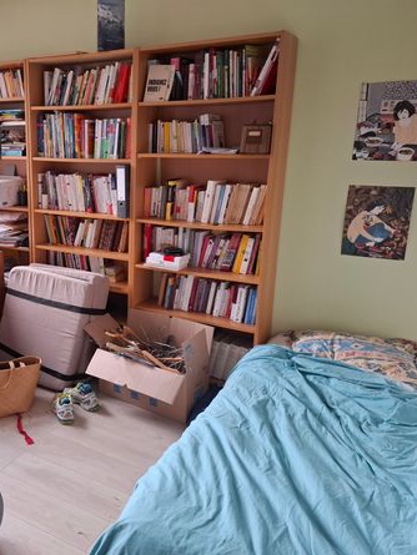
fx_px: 498
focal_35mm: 31
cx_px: 89
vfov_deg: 58.3
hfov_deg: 43.5
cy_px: 279
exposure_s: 1/40
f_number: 1.8
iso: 250
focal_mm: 5.54
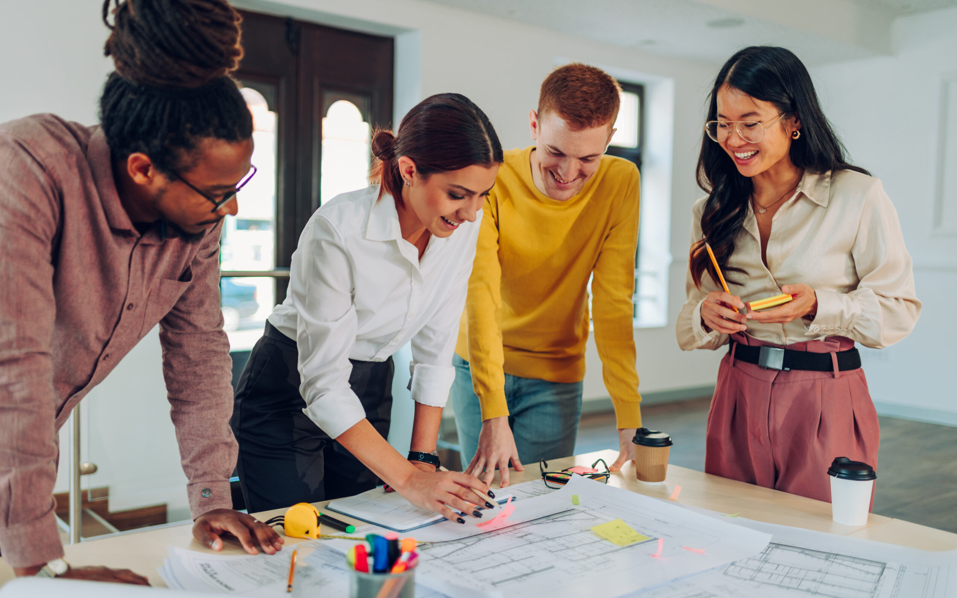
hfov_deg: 54.0
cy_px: 303
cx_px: 482
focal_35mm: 36
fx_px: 939
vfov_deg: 35.3
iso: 200
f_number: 1.8
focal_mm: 35
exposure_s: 1/160
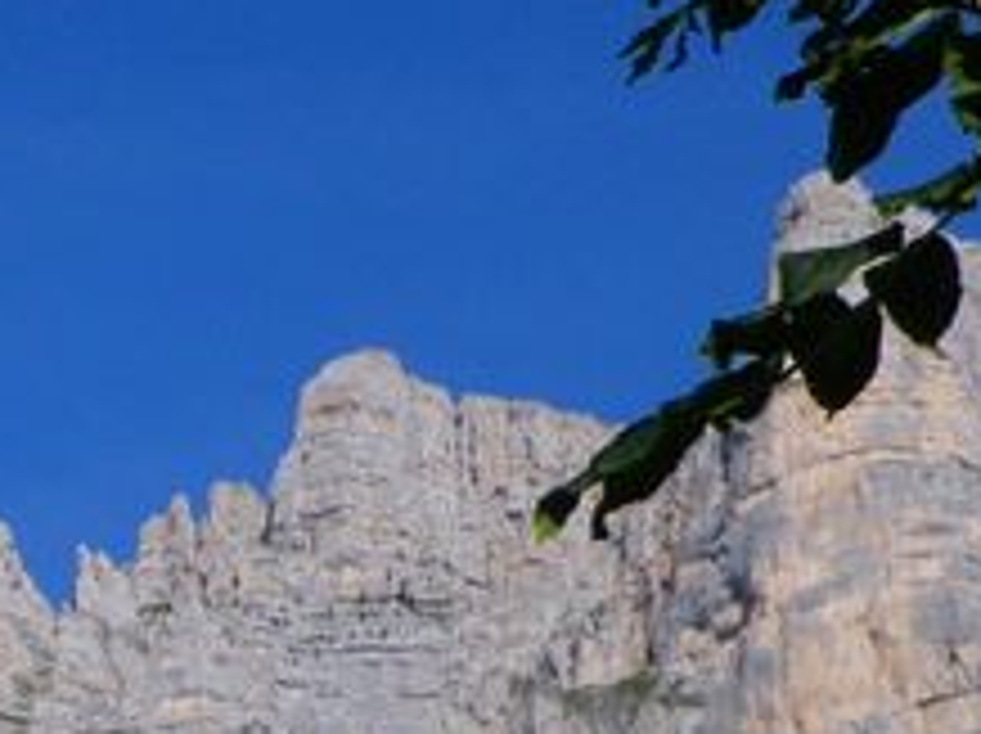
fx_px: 4784
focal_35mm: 169
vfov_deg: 8.5
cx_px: -693
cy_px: 1279
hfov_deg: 11.0
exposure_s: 1/160
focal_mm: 8.2
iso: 64
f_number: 8.8
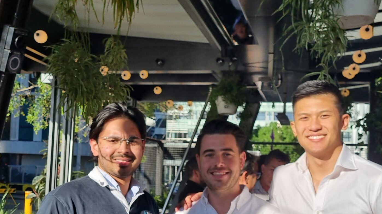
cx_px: 201
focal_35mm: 52
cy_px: 166
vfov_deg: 22.8
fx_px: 527
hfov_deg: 39.9
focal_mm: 5.4
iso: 50
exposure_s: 1/3112
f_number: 1.8
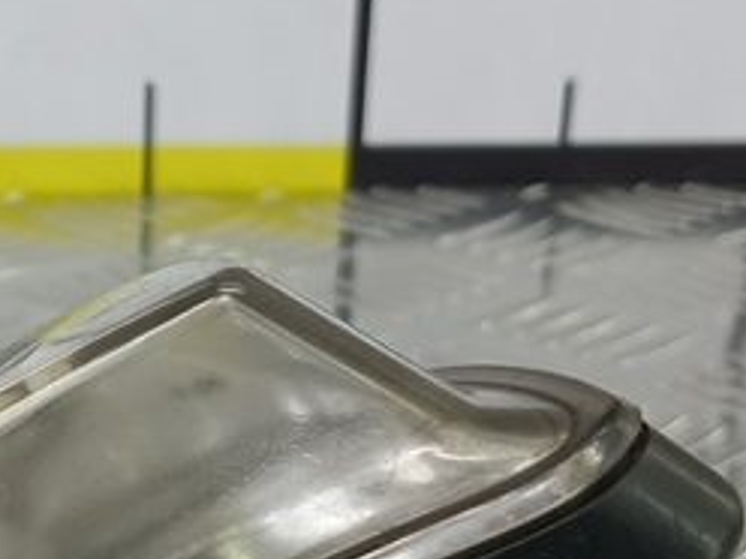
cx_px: 24
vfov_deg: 14.7
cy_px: 796
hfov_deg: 20.1
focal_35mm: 95
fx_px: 2047
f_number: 1.6
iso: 112
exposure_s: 1/50
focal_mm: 4.11
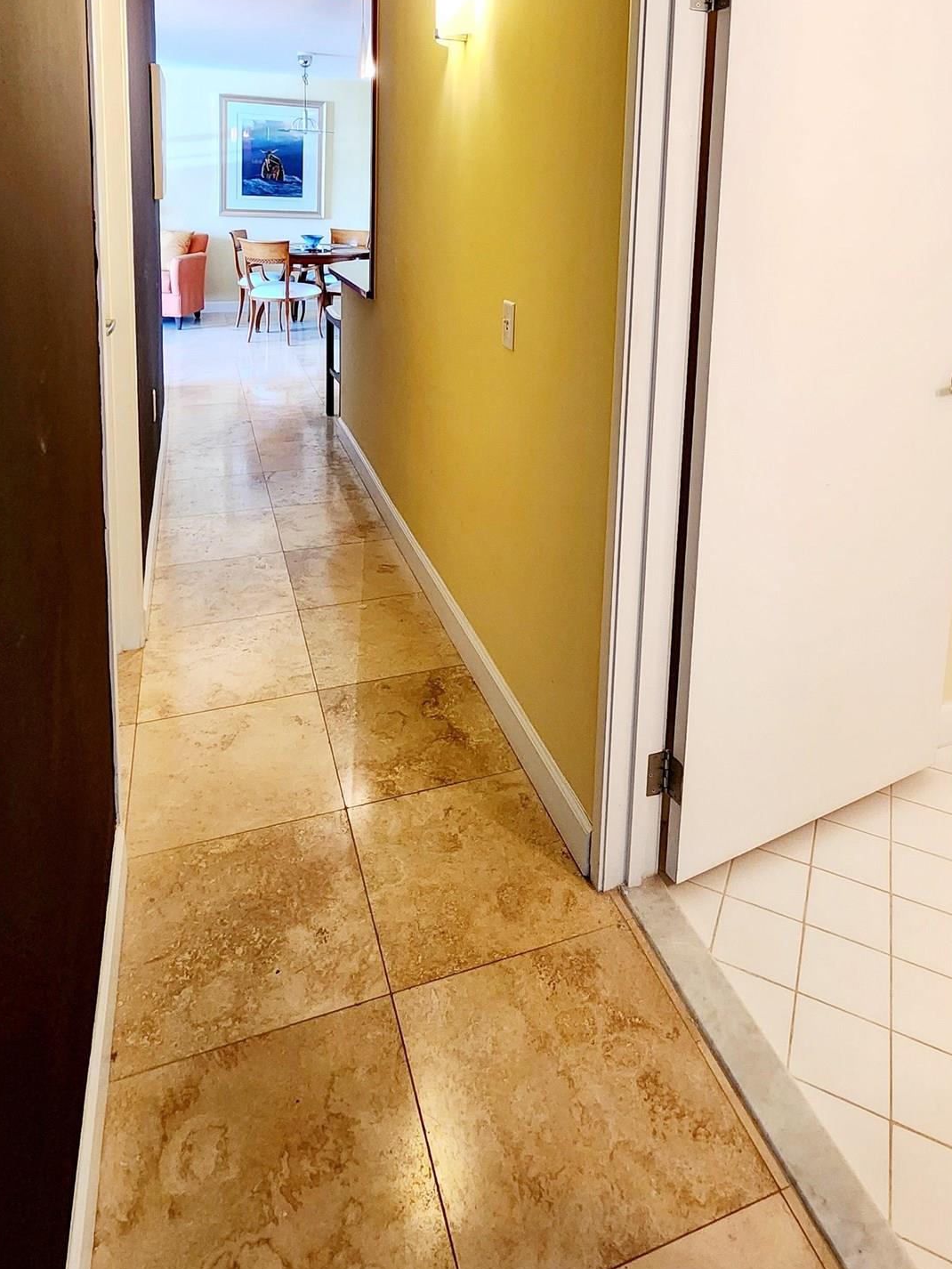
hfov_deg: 63.4
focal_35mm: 21
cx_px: 504
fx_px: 770
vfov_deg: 72.5
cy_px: 292
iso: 320
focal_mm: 2.2
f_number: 2.2
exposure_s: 1/60.2
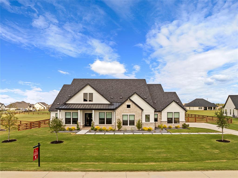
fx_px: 165
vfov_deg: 56.7
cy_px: 89
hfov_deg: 71.6
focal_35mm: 24
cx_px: 119
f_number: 2.8
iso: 150
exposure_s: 1/15
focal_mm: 12.29
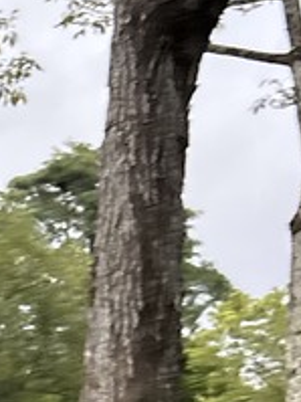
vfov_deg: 14.1
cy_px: 475
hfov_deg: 9.5
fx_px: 1578
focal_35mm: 136
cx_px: -459
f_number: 1.6
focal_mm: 5.96
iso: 64
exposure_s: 1/153
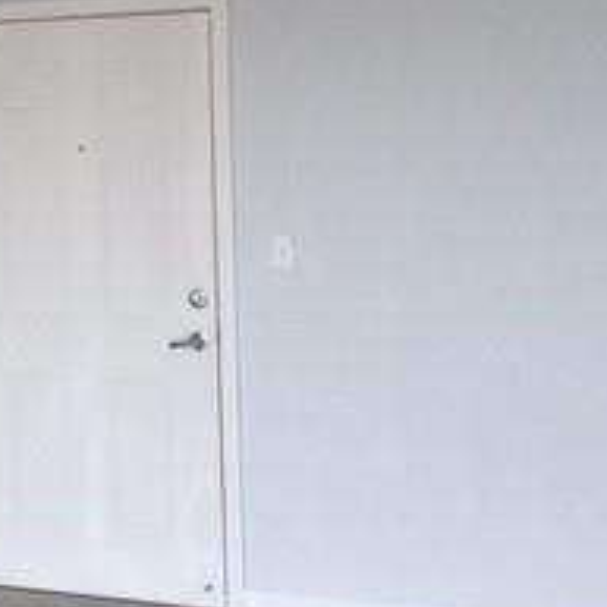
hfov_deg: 18.5
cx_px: -248
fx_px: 1686
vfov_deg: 20.2
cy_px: 135
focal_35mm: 85
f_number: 2.2
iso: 50
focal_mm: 4.15
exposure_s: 1/30
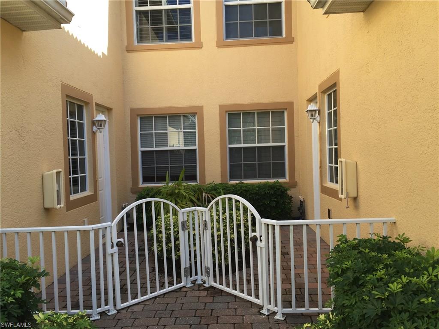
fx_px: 368
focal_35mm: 29
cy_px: 164
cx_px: 220
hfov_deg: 61.7
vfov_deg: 48.2
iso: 32
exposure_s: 1/353
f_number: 2.2
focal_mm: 4.15
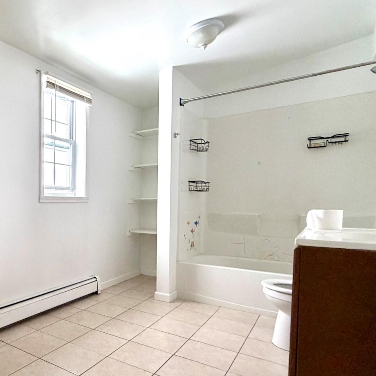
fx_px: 320
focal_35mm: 26
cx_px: 46
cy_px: 218
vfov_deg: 60.6
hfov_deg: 54.1
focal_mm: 2.22
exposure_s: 1/60
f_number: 2.2
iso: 250
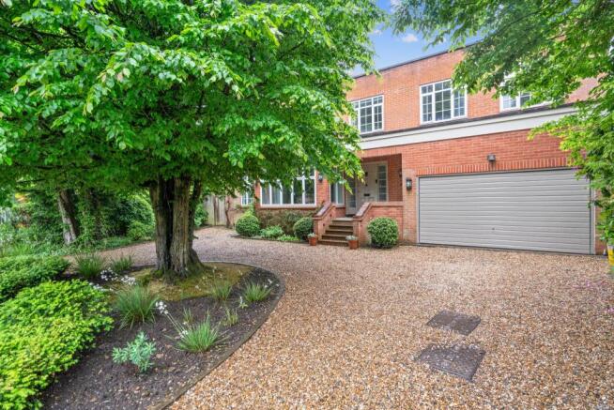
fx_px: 273
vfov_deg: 73.8
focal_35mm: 16
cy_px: 205
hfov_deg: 96.7
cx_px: 307
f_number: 4
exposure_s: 1/400
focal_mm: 16
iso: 640
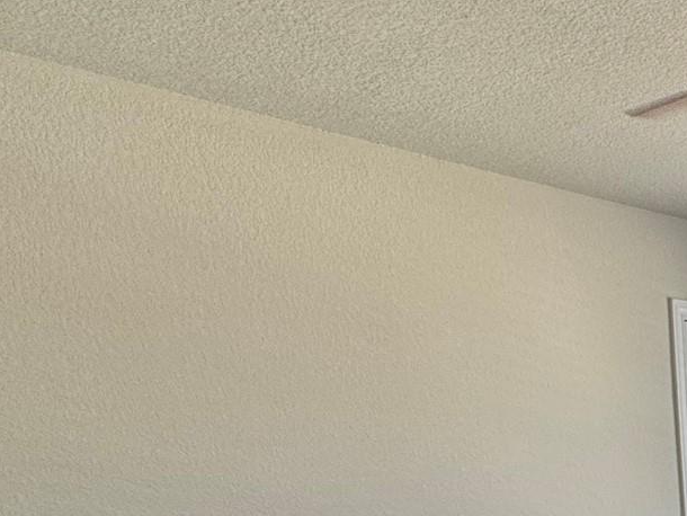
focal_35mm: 47
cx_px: 809
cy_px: 606
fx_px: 933
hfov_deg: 33.5
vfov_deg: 27.5
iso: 100
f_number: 2.2
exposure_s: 1/120
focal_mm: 2.22
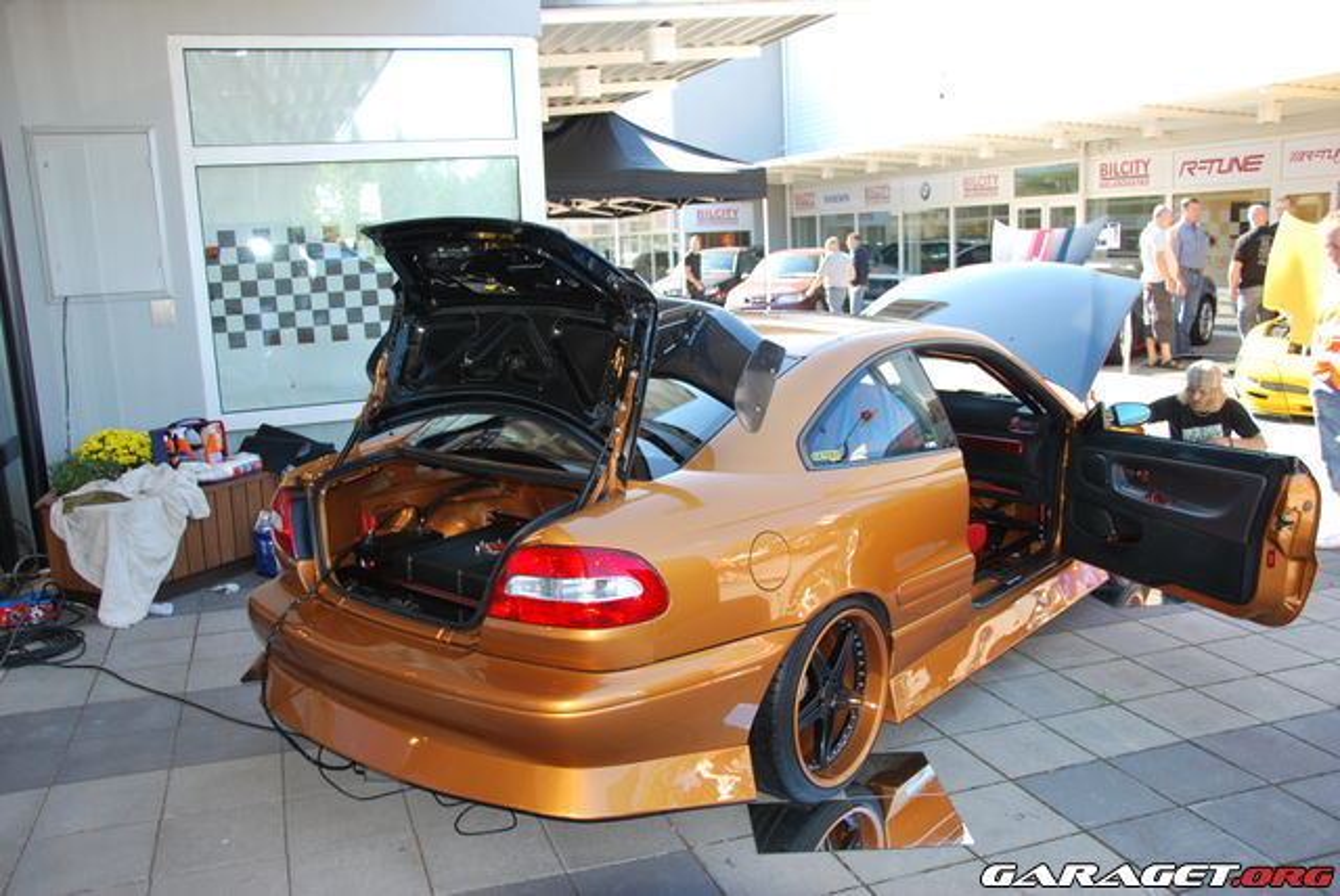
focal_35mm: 30
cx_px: 670
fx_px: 1118
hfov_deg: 61.9
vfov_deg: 43.7
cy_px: 448
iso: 180
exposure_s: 1/125
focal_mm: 20
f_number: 3.8
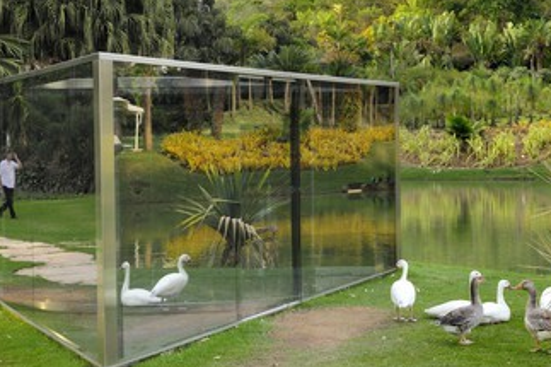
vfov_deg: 16.6
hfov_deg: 24.8
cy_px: 154
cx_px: 270
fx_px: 1254
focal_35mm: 82
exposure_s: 1/15
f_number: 8
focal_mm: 42
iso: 100
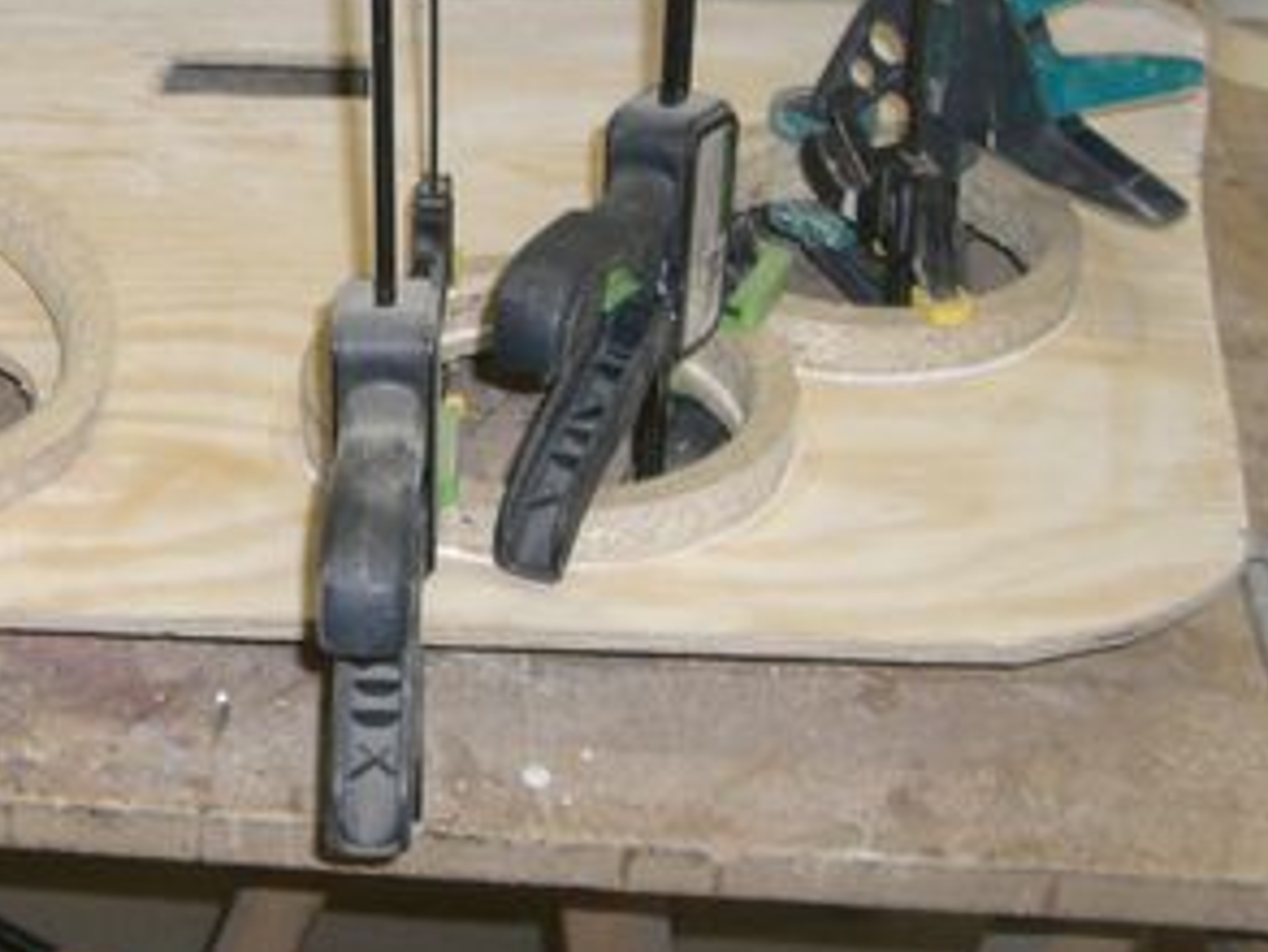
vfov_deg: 17.8
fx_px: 3042
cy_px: 389
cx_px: 164
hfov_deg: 23.0
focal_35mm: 83
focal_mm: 6.2
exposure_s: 1/60
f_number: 2.7
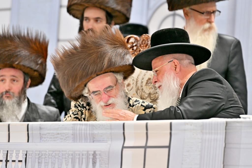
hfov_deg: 6.9
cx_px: 126
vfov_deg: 4.6
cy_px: 84
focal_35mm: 300
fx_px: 2099
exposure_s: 1/125
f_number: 2.8
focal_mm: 200
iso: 400
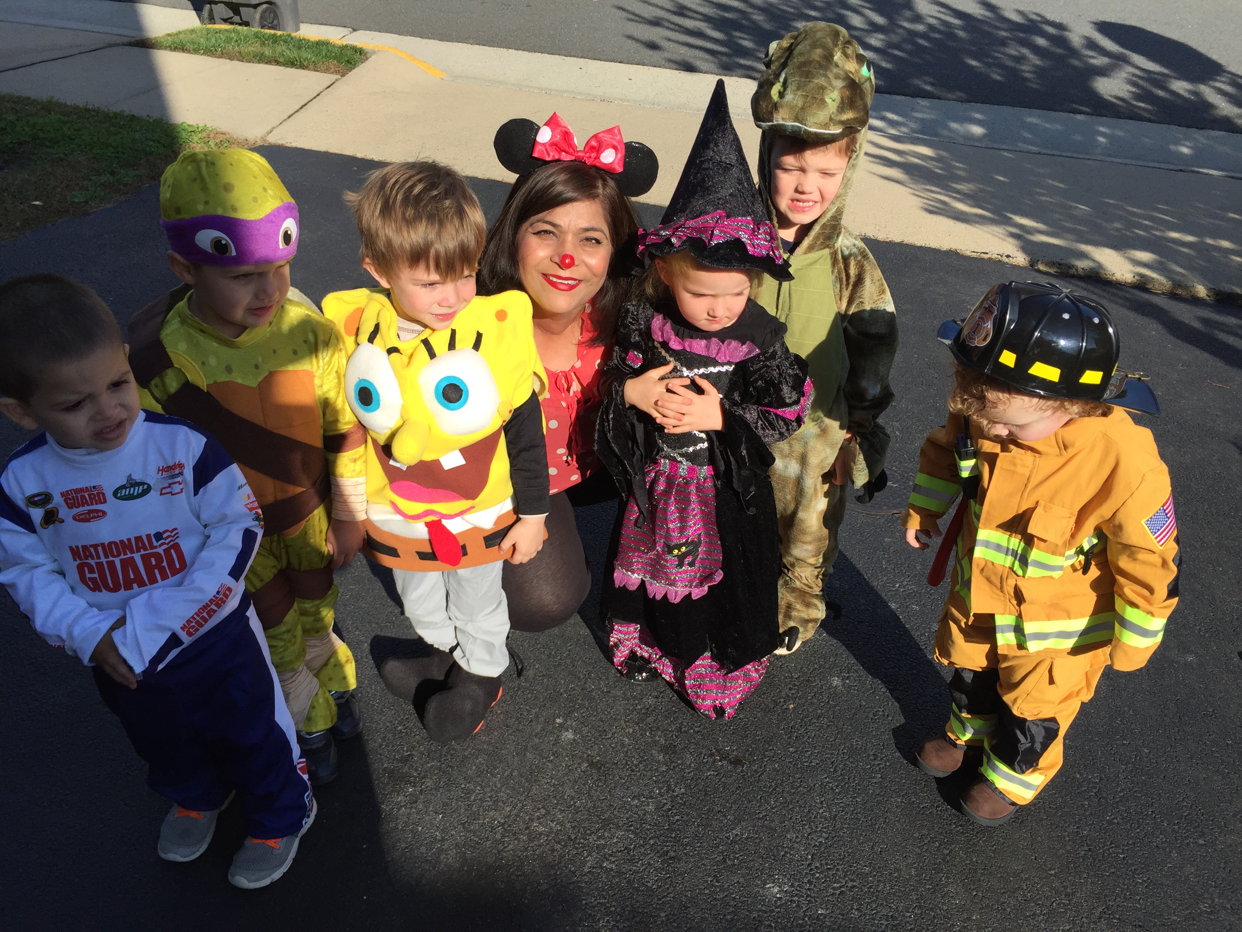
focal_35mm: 29
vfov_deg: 48.2
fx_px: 1041
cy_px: 466
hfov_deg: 61.7
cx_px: 621
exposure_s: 1/1799
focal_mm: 4.15
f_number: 2.2
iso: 32
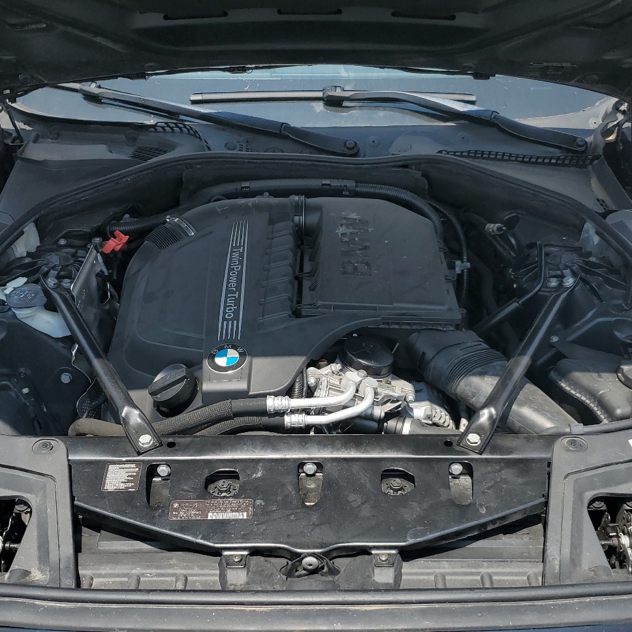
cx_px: 317
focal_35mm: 38
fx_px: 785
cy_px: 372
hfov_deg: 43.9
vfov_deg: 43.7
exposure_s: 1/2500
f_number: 1.5
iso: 50
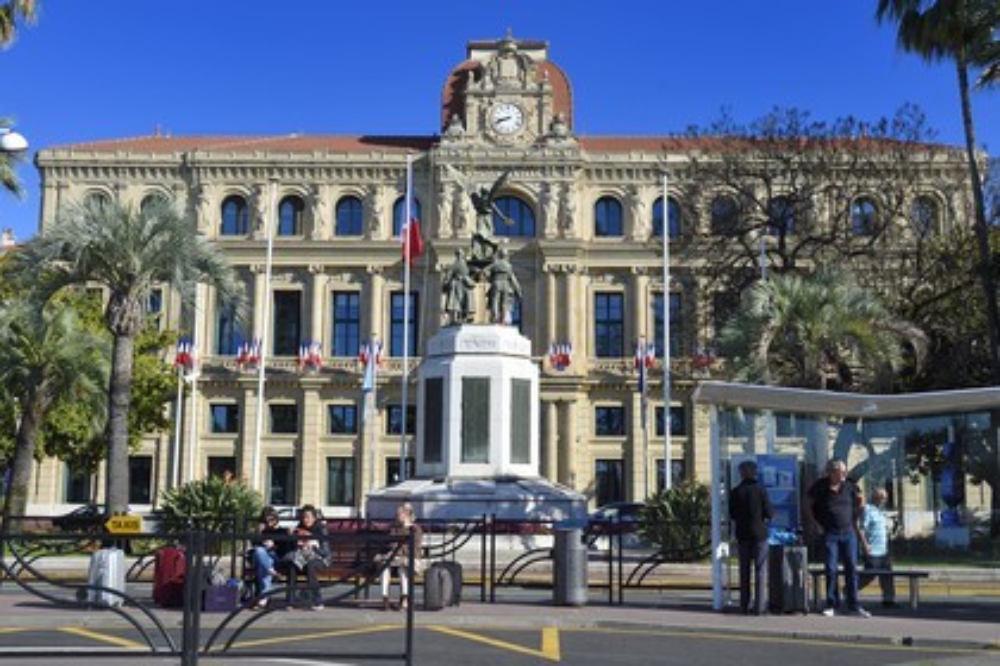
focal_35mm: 40
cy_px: 333
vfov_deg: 33.4
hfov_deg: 48.5
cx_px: 500
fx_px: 1111
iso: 200
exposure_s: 1/320
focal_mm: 40
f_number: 10
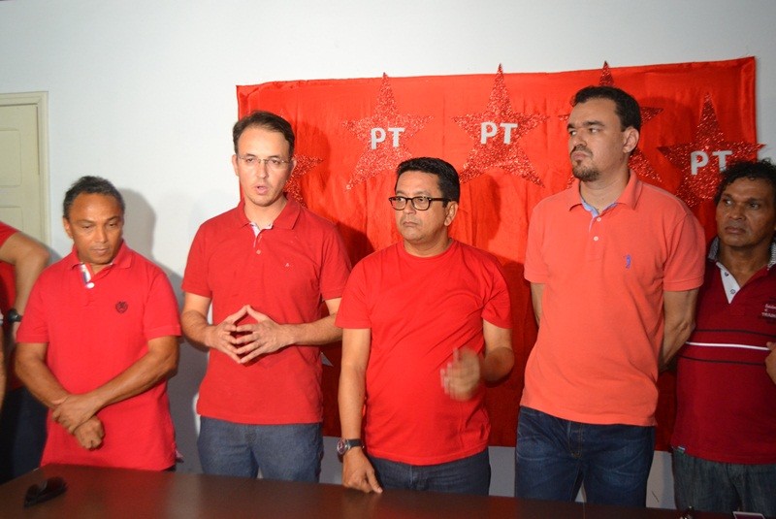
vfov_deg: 36.9
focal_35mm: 36
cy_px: 260
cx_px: 388
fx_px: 777
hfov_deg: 53.1
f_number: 4
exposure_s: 1/60
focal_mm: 24
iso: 1400
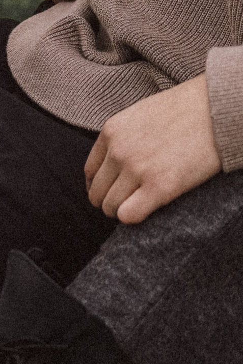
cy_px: -538
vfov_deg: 6.6
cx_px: 411
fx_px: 2985
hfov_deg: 4.6
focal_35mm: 295
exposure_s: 1/200
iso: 400
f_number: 3.5
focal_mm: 55
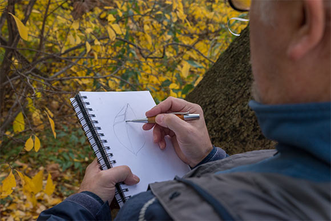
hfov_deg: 42.7
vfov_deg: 29.3
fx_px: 423
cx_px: 166
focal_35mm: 46
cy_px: 110
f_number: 9.5
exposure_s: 1/250
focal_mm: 46
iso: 400
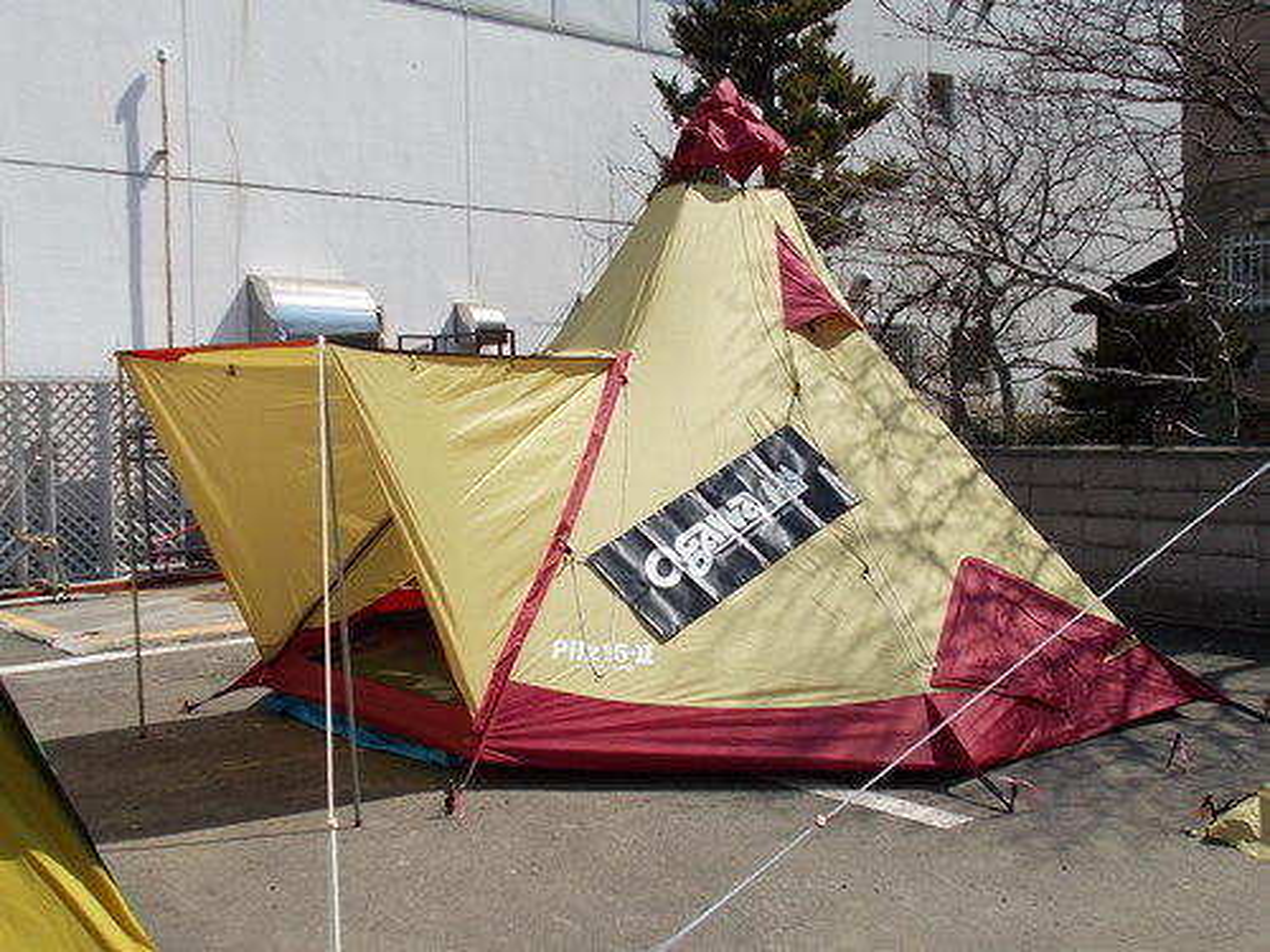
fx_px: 1431
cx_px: 635
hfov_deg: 47.9
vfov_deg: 36.8
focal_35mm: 39
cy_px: 476
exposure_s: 1/160
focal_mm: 6.9
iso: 80
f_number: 9.8
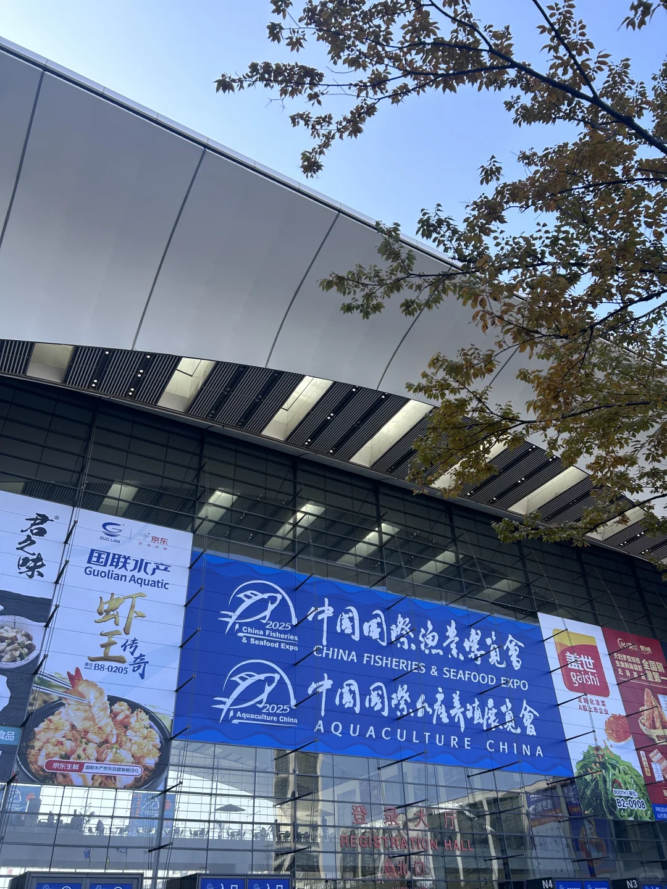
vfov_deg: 67.3
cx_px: 334
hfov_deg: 53.1
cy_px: 444
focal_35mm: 26
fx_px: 668
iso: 50
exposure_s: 1/1209
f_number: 1.5
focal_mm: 5.7
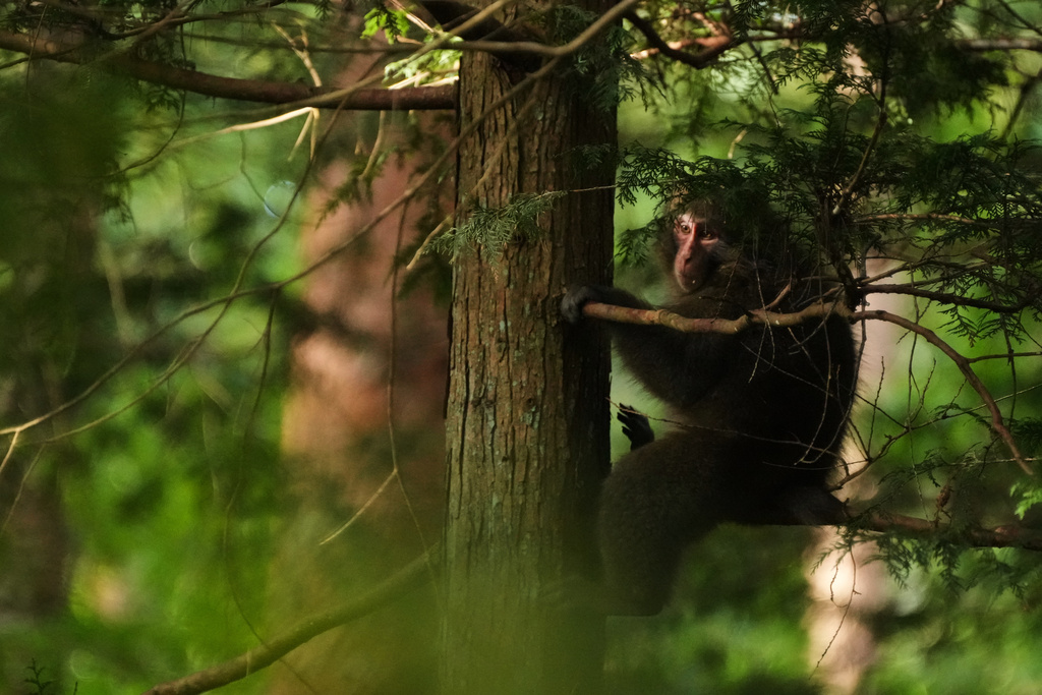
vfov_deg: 2.3
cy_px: 348
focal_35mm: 600
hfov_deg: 3.4
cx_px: 521
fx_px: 17368
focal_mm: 400
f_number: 5.6
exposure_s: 1/500
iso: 8000
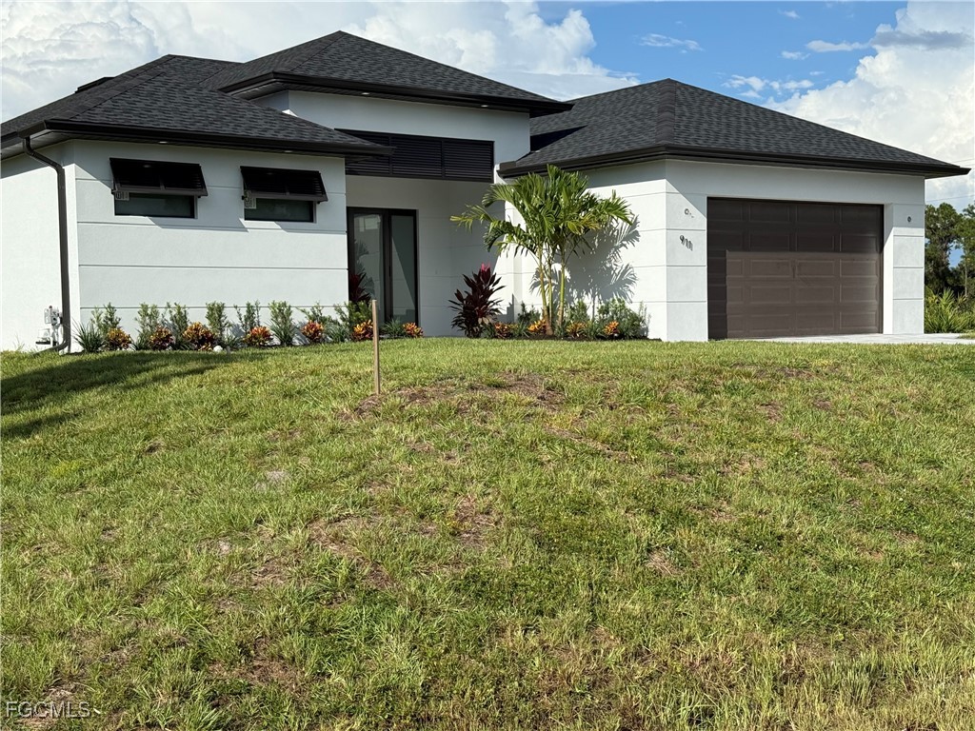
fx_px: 1352
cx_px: 488
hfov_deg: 39.7
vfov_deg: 30.3
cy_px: 366
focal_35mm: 48
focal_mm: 6.76
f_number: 1.78
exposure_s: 1/7143
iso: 80
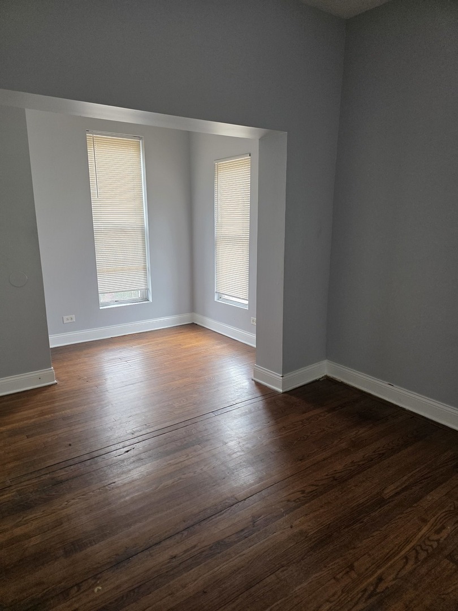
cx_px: 229
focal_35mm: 23
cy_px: 306
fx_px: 406
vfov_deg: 73.9
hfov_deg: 58.9
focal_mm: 6.3
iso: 250
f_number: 1.7
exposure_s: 1/120
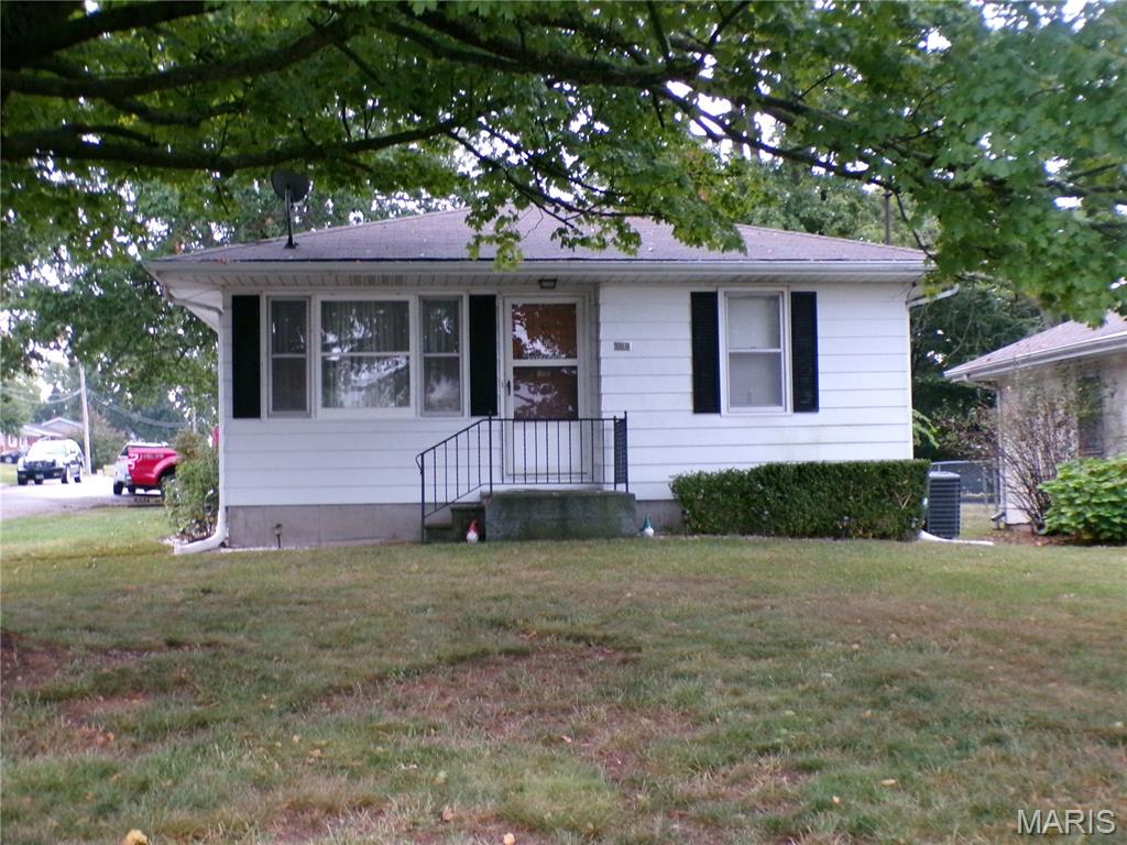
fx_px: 1367
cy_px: 422
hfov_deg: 44.8
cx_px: 564
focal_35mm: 42
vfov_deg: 34.3
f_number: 3.4
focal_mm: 7.6
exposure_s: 1/17
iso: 800
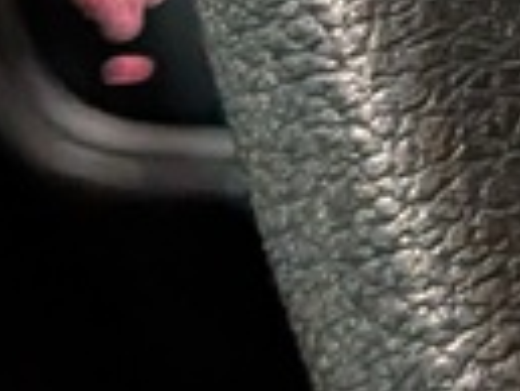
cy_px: -552
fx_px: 2857
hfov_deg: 9.2
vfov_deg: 7.3
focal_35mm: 190
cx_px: 1310
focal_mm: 4.53
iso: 961
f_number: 1.7
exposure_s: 1/100
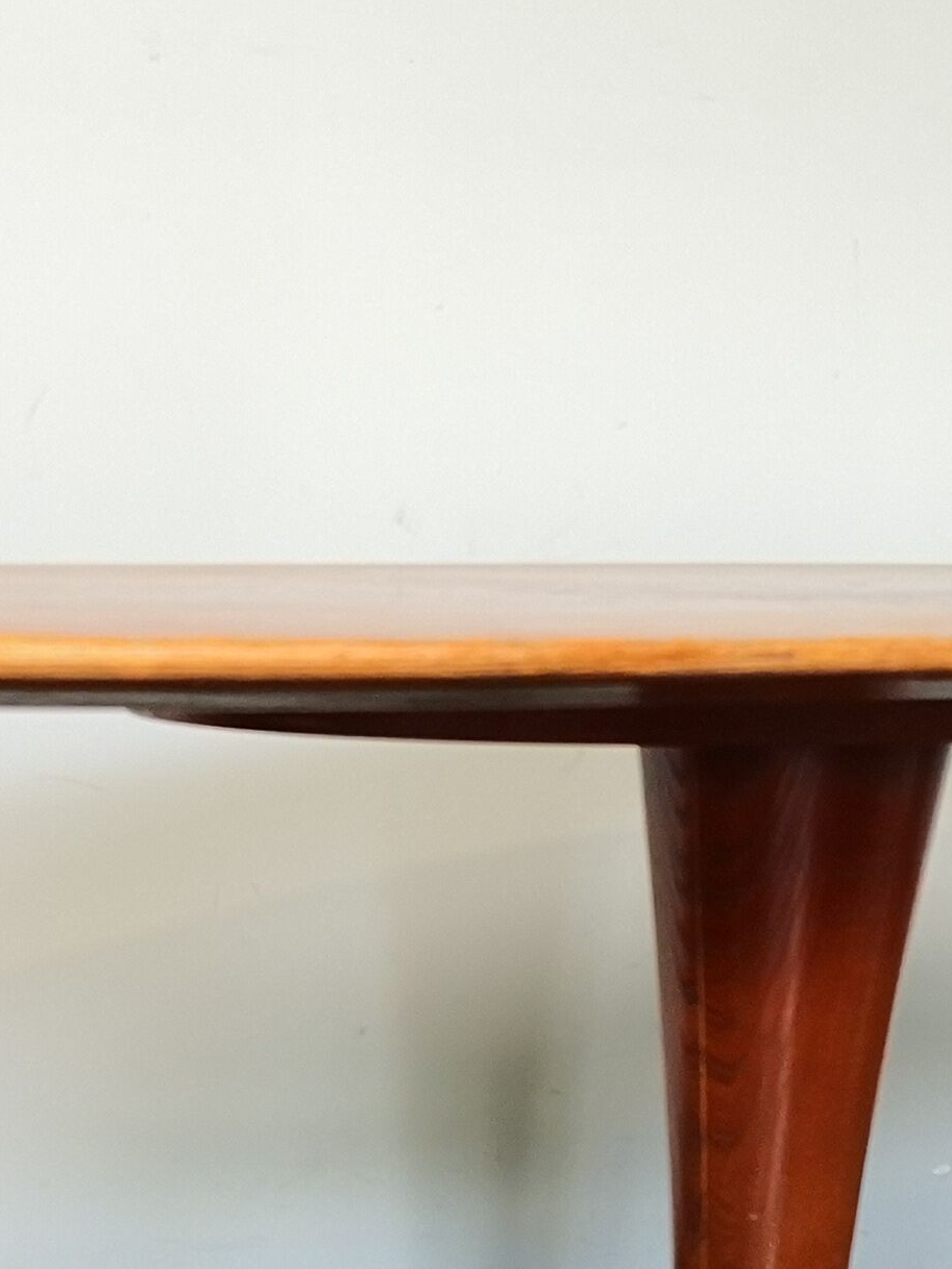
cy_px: 1186
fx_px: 3226
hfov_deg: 16.7
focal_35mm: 88
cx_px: 290
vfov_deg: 21.7
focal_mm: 3.95
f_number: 1.6
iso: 320
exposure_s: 1/33.3
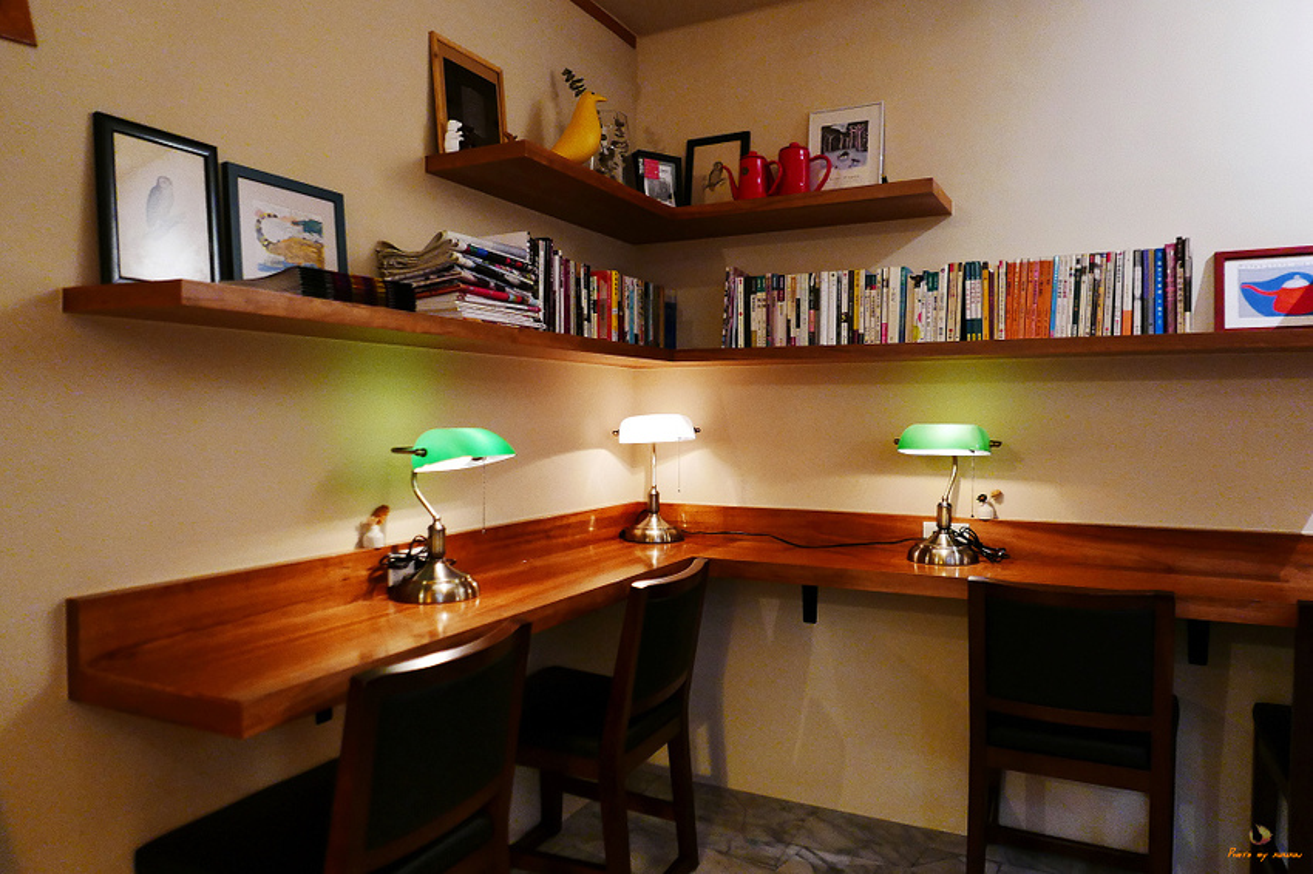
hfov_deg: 73.8
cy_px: 437
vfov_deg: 53.1
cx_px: 656
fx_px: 875
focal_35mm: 24
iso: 1600
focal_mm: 10.9
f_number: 2
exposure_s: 1/50
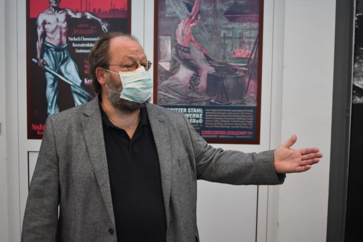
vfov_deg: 31.9
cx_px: 182
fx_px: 423
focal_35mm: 42
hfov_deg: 46.4
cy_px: 121
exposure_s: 1/125
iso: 1100
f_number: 4.2
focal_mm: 28
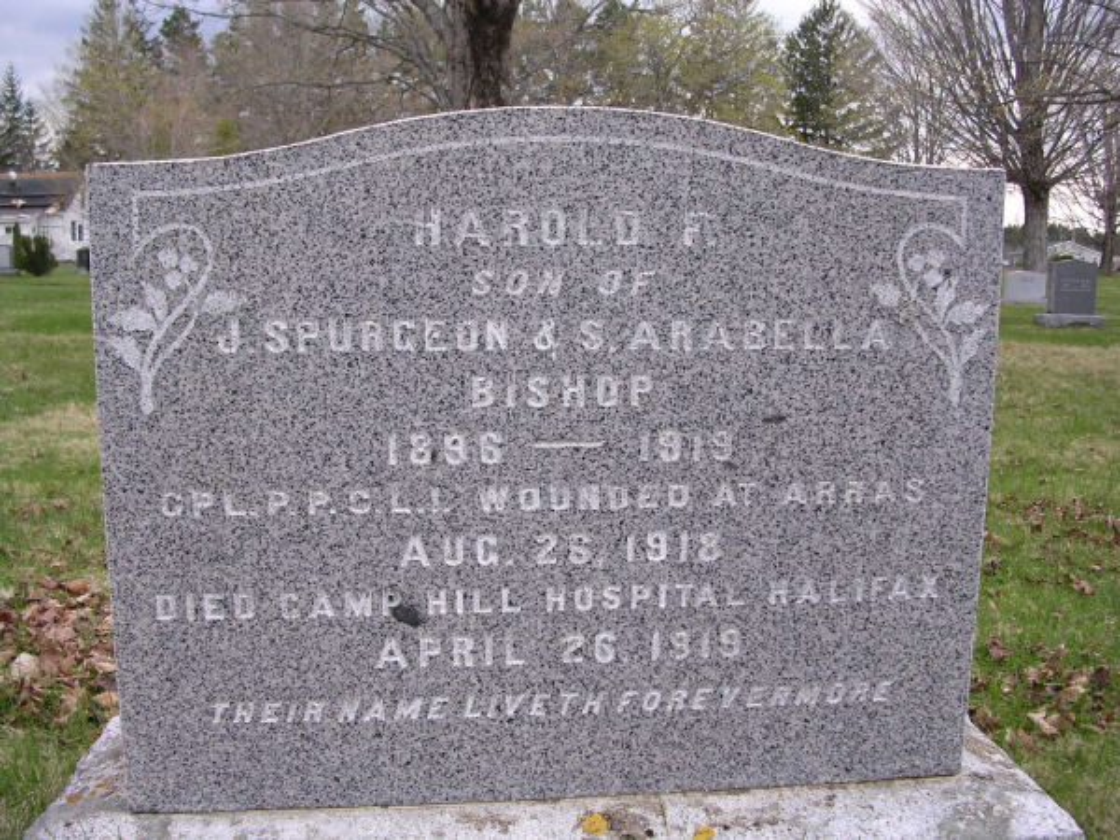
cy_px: 420
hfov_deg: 49.0
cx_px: 560
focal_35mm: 38
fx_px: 1229
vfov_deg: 37.7
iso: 100
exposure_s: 1/219
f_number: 2.8
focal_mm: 5.8
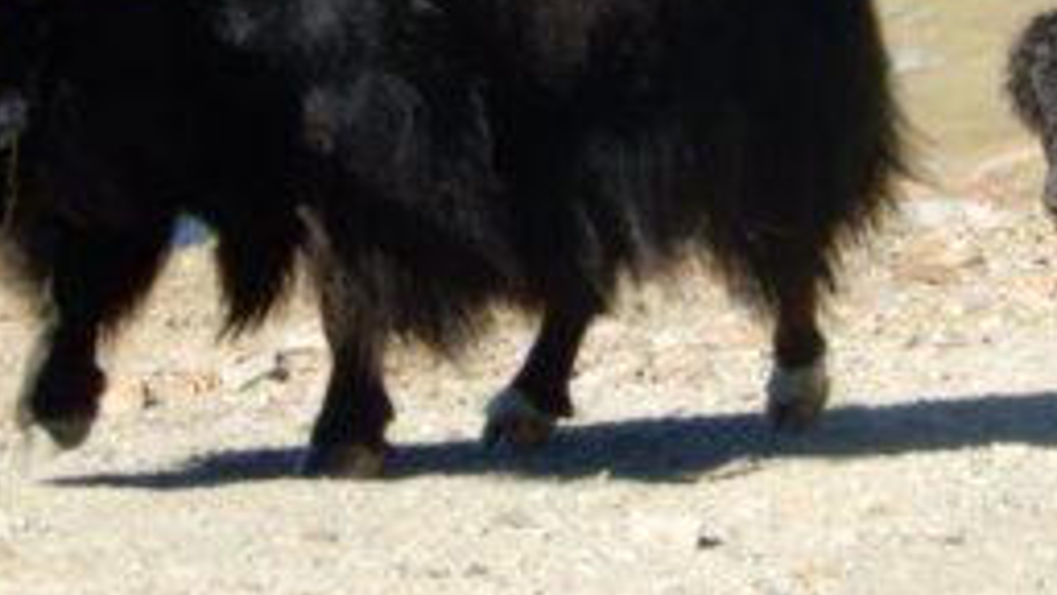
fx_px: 6390
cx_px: 582
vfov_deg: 5.3
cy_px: 103
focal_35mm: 228
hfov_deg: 9.5
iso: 125
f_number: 5.6
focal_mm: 24.1
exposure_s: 1/250
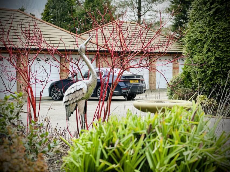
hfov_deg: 25.3
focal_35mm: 77
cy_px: 86
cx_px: 115
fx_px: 512
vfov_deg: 19.1
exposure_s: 1/121
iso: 80
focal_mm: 9
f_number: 2.8
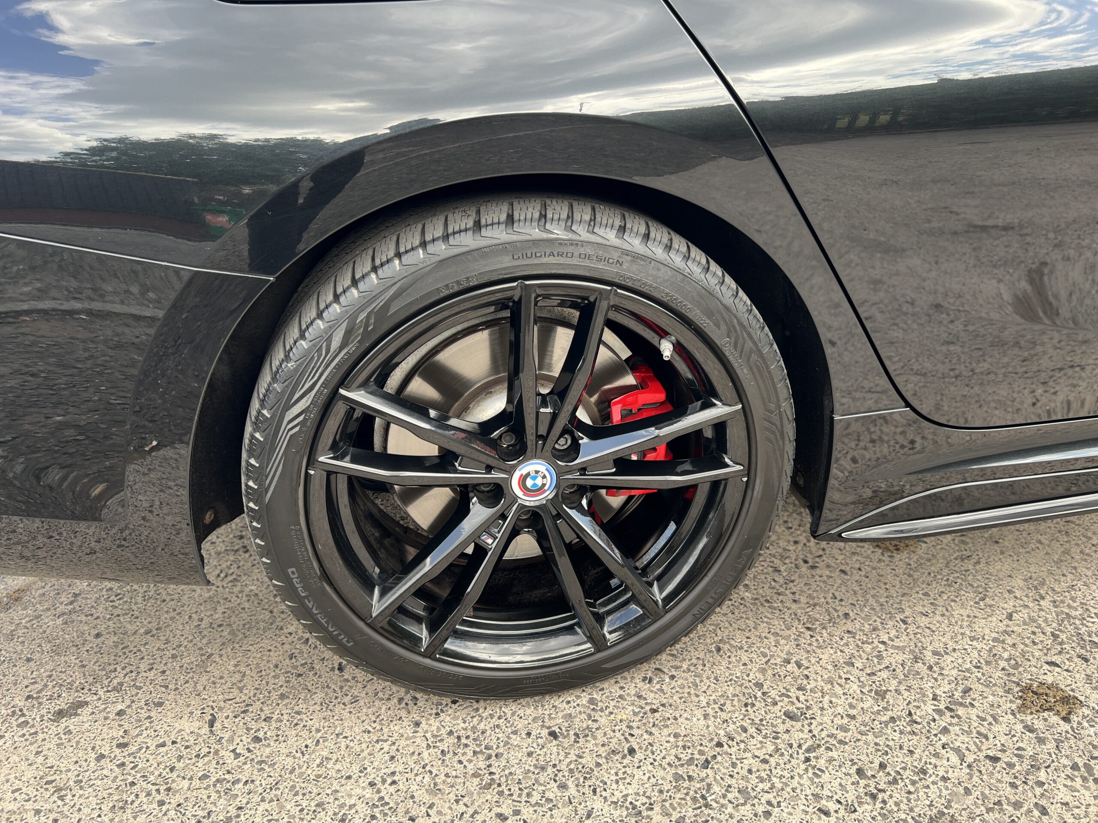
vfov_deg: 53.1
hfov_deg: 67.3
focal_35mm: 26
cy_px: 412
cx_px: 549
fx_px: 825
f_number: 1.5
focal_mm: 5.7
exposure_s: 1/200
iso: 40
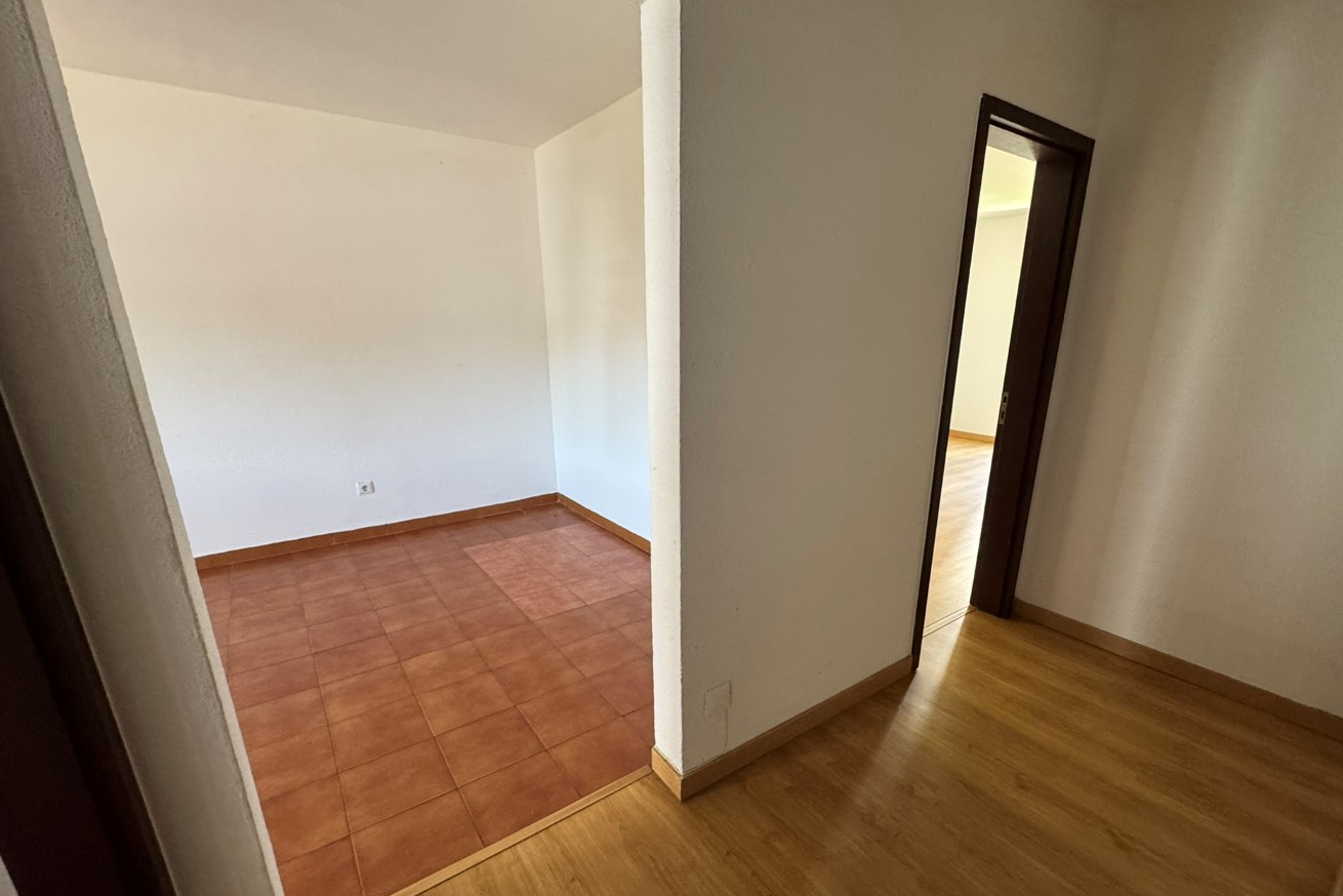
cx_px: 699
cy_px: 505
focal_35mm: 16
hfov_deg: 96.7
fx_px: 597
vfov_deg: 73.4
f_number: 2.2
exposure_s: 1/60
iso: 320
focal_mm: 2.22
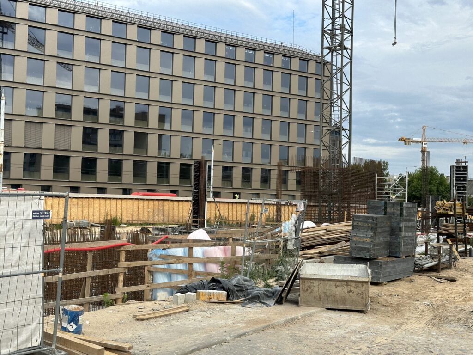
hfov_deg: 39.7
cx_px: 236
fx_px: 656
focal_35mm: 48
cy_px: 178
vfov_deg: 30.3
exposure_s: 1/2114
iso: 64
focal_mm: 6.86
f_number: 1.78
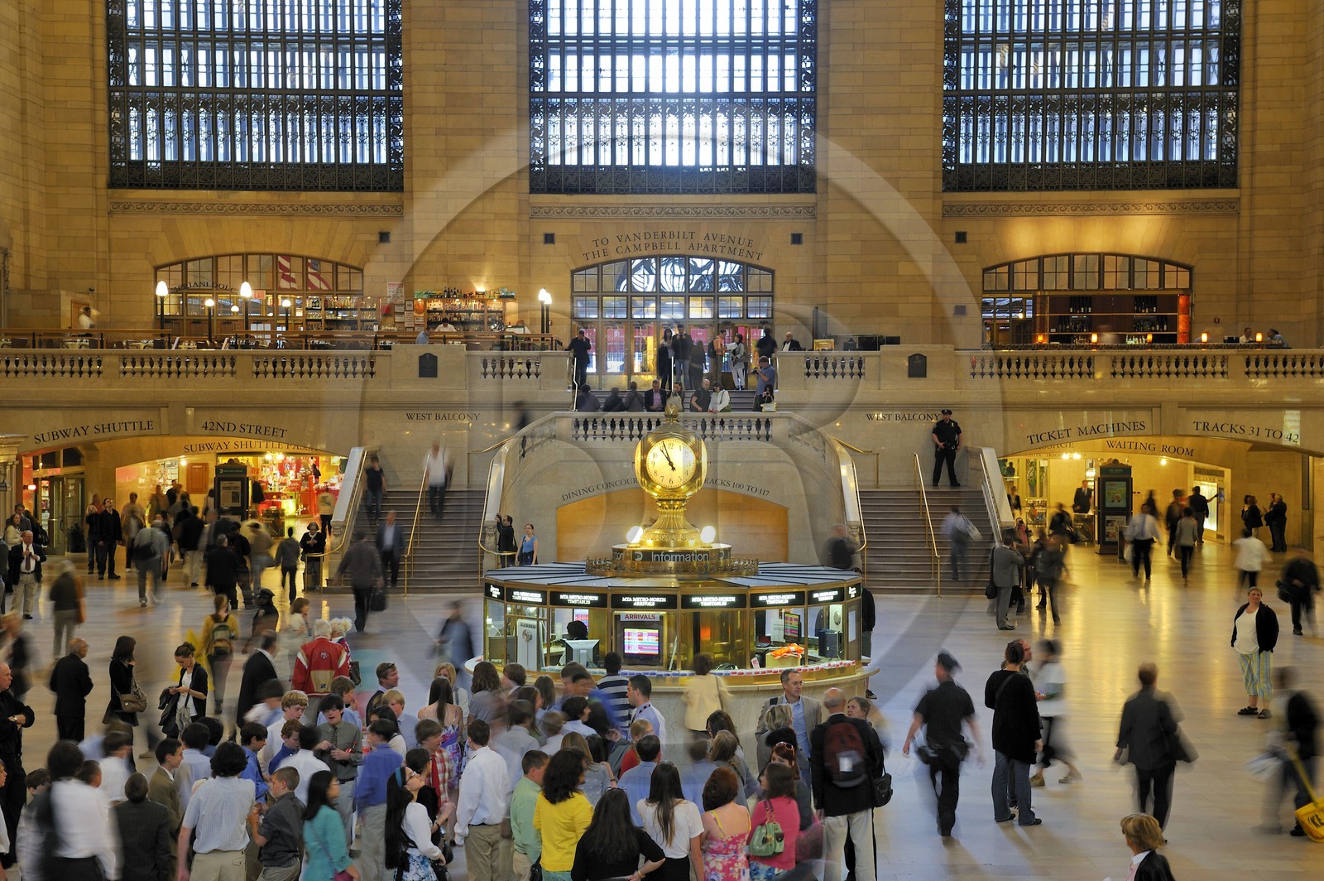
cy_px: 440
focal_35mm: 62
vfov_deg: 21.9
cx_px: 662
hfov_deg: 32.4
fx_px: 2278
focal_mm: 62
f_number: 7.1
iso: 200
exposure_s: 1/2.5
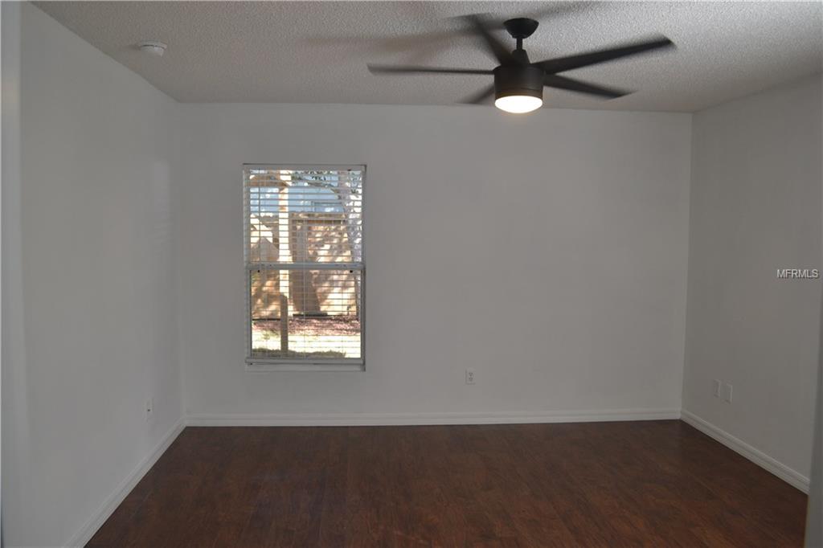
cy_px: 274
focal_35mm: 27
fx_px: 617
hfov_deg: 67.4
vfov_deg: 47.9
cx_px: 412
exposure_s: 1/100
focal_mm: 18
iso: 400
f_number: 5
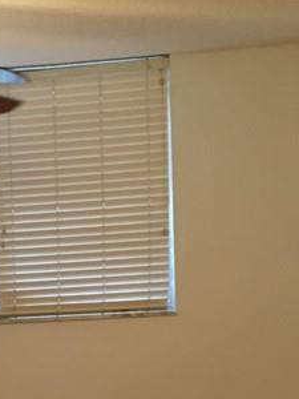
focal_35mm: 99
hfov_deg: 14.5
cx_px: -41
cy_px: 422
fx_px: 1140
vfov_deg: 19.1
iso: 125
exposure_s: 1/30
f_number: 2.2
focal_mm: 4.15
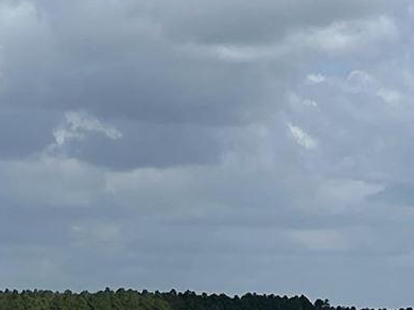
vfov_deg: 6.9
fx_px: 2450
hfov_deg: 9.6
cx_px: 317
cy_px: -364
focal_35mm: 205
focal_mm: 5.7
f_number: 1.5
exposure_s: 1/7463
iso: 50
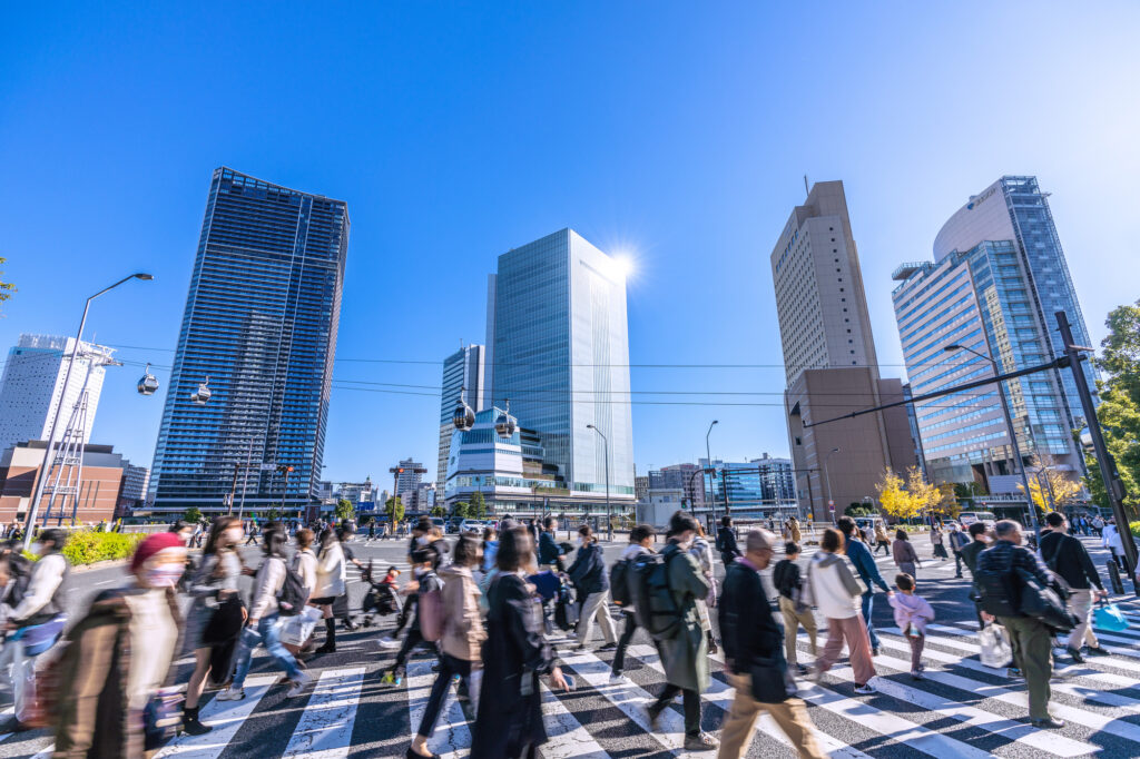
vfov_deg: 73.7
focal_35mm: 16
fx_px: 506
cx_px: 570
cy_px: 380
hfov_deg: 96.8
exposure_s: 1/20
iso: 100
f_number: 6.3
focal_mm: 16
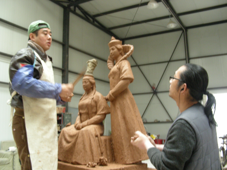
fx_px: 249
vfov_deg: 37.7
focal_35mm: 38
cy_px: 85
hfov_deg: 49.0
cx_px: 114
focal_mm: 6.3
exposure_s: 1/8
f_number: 3.5
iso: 200
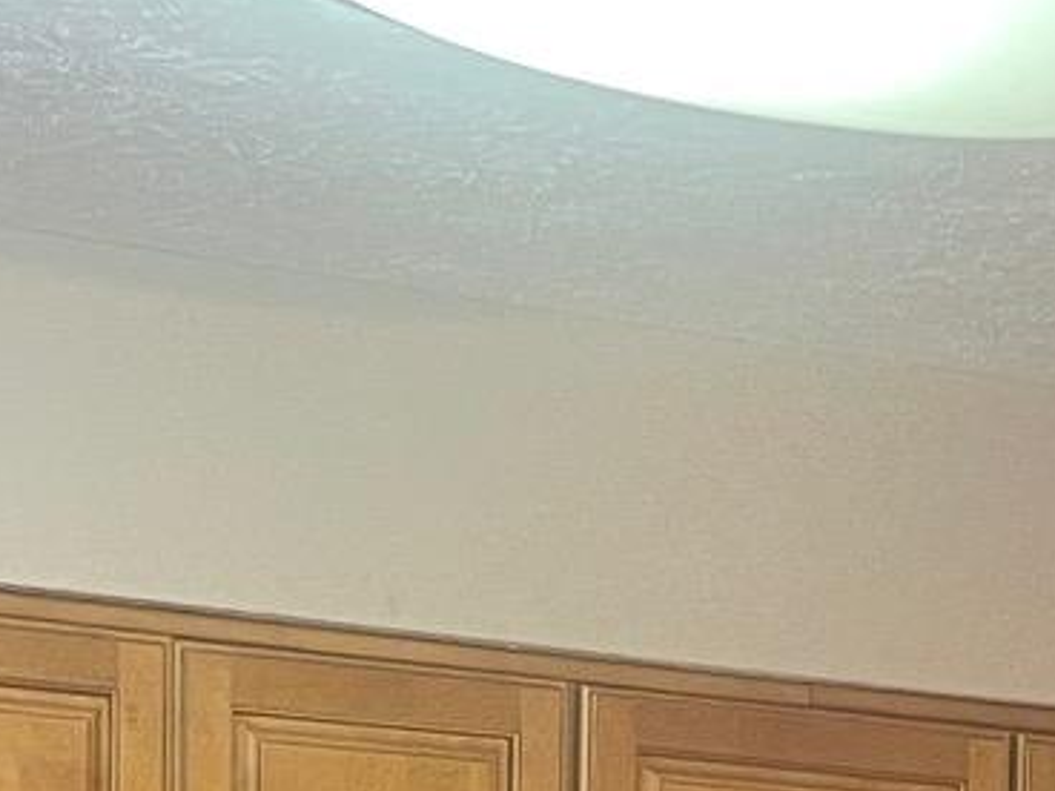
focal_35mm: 139
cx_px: 642
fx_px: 4236
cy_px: 1811
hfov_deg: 14.2
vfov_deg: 9.6
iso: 200
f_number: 1.6
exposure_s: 1/60
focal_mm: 5.1
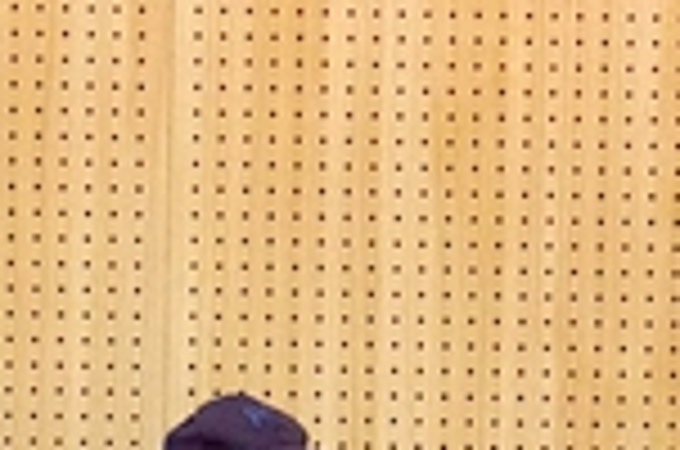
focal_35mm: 502
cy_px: 756
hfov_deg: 4.1
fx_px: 9462
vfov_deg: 2.7
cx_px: 392
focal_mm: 84
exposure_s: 1/60
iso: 3200
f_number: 5
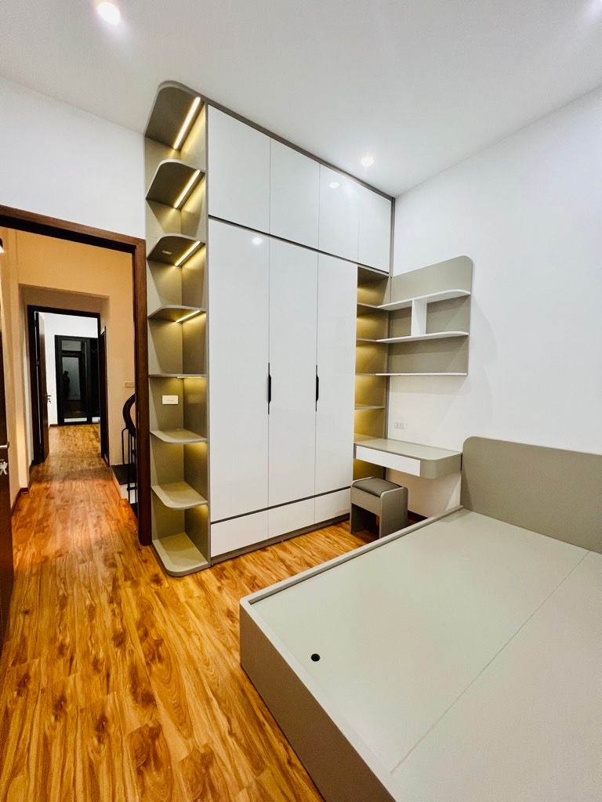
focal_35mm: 13
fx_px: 301
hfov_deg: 89.9
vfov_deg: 106.2
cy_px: 401
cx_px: 301
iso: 125
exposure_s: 1/100
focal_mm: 1.57
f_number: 1.8
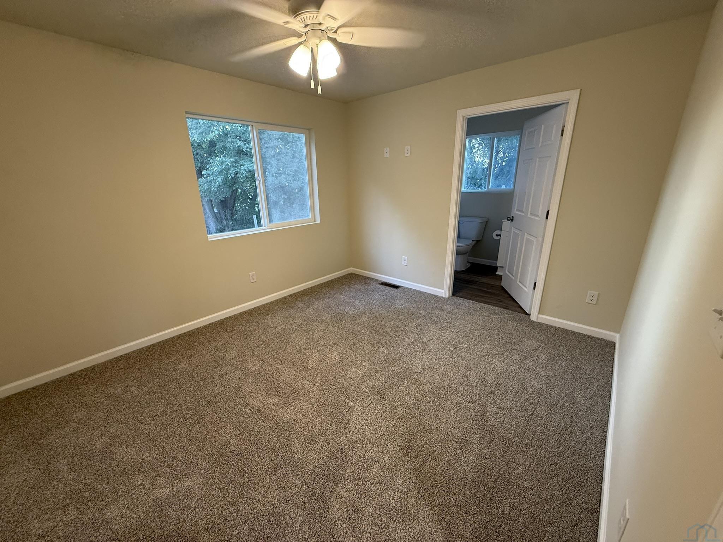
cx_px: 362
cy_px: 271
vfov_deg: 85.7
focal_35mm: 14
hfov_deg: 102.1
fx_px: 292
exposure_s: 1/60
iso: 200
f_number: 2.2
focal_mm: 2.22
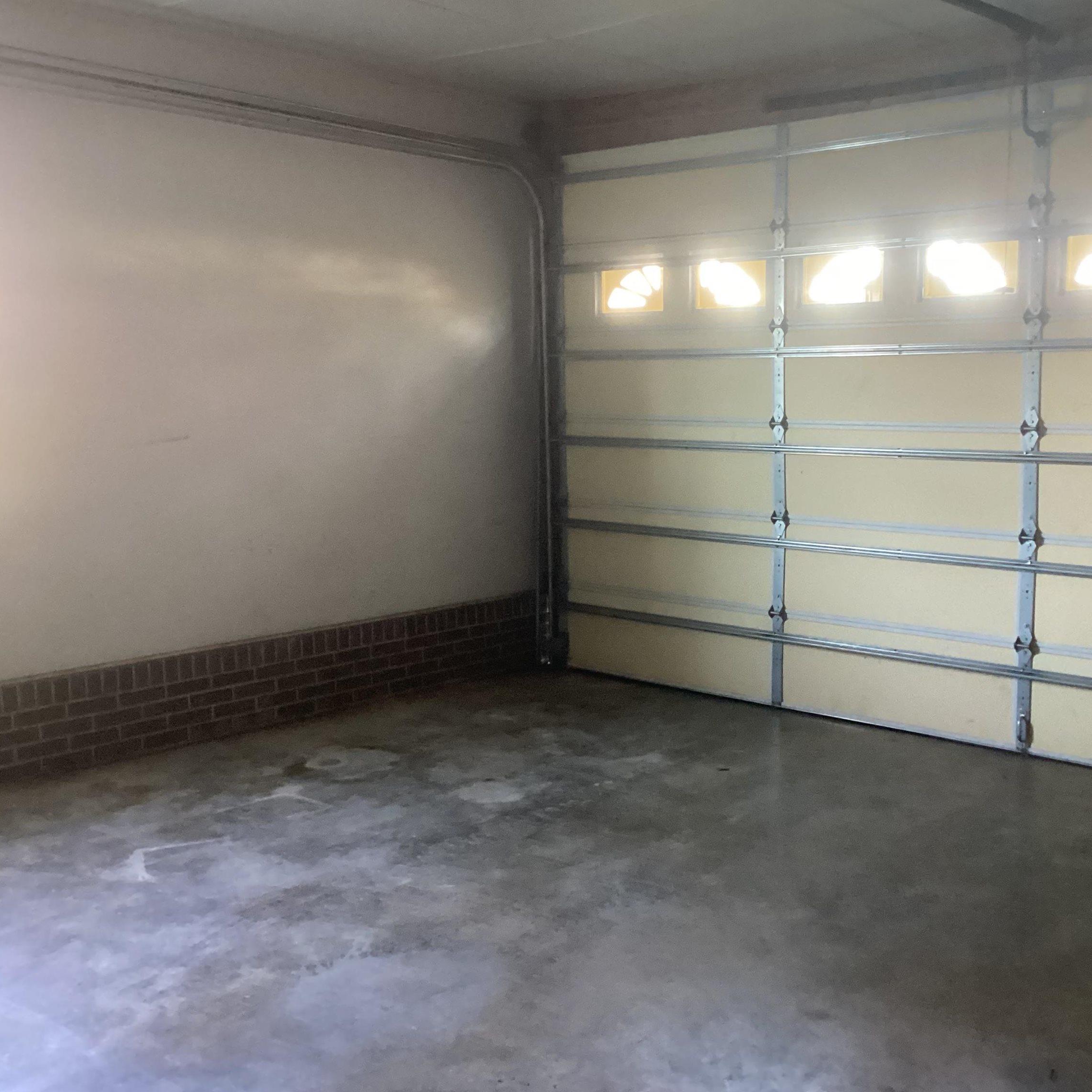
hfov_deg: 44.6
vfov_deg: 44.9
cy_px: 543
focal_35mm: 37
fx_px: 1321
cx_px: 683
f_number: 2.4
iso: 500
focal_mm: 3.3
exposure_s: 1/30
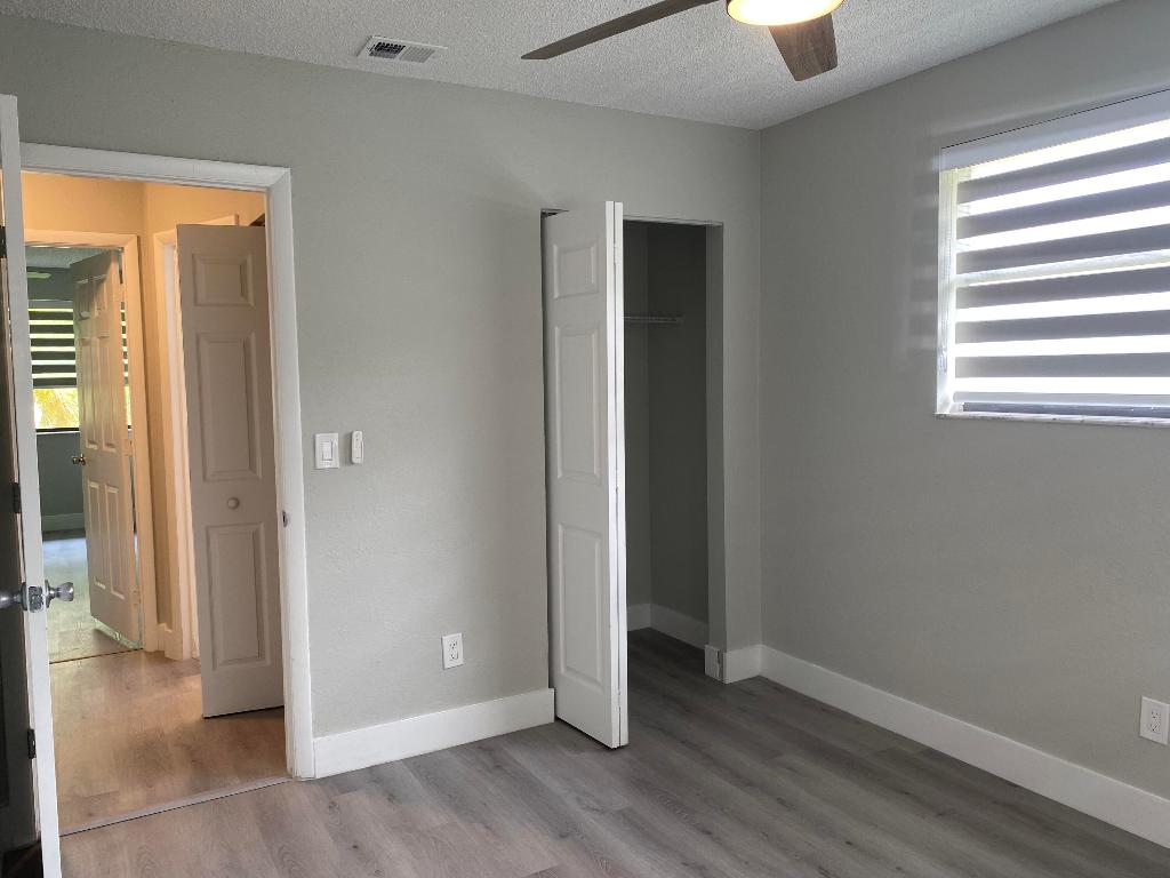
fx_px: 879
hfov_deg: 67.3
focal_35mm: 26
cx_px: 585
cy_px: 439
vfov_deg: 53.1
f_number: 1.8
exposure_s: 1/60
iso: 100
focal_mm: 4.25
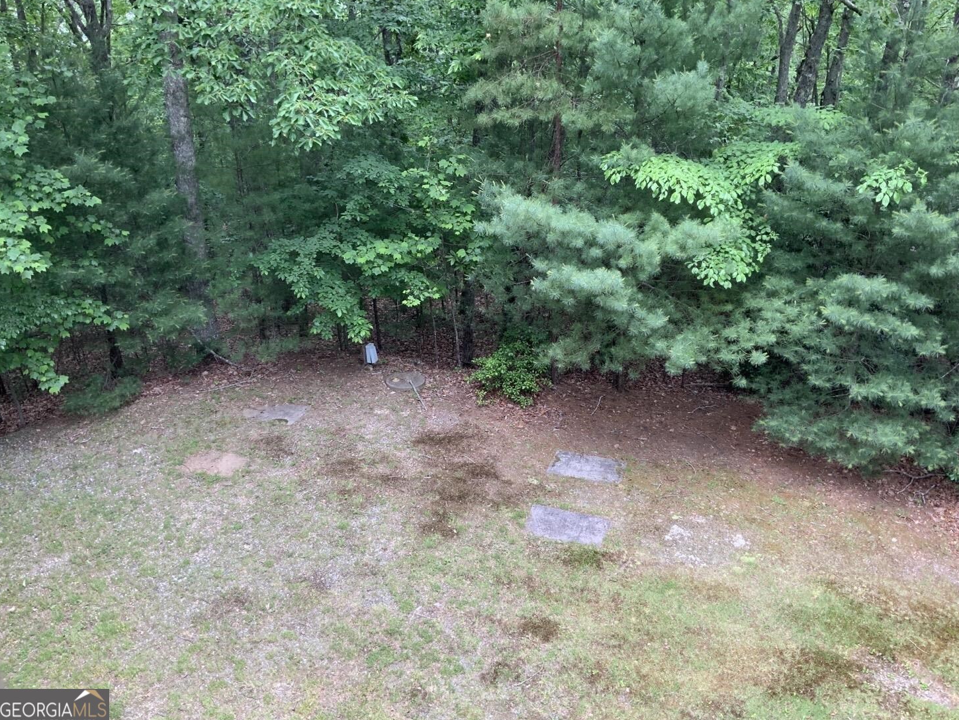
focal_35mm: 30
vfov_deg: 46.8
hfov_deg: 59.9
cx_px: 494
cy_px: 354
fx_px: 831
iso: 64
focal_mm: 3
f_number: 1.8
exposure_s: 1/120
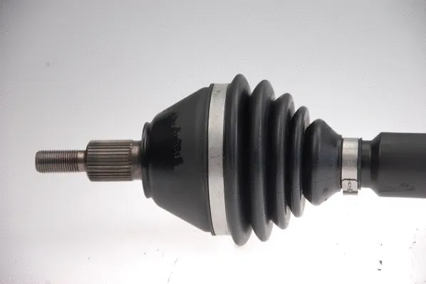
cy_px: 142
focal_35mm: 138
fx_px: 1632
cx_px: 213
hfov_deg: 14.9
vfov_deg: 9.9
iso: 400
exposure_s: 1/250
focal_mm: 92
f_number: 5.6
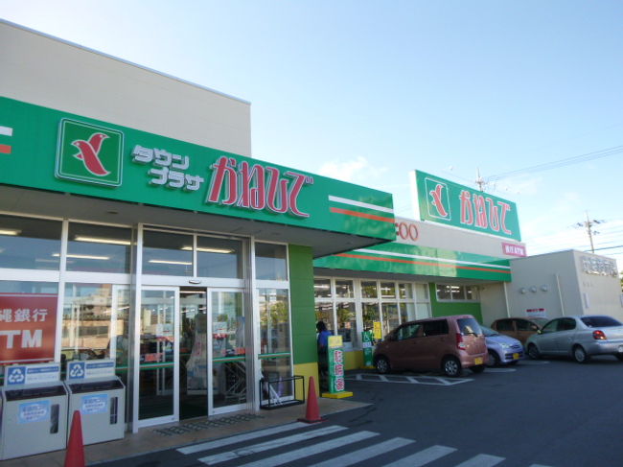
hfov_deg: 69.4
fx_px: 450
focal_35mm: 25
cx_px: 312
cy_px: 234
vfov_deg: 54.8
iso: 160
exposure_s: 1/200
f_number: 3.9
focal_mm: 4.5
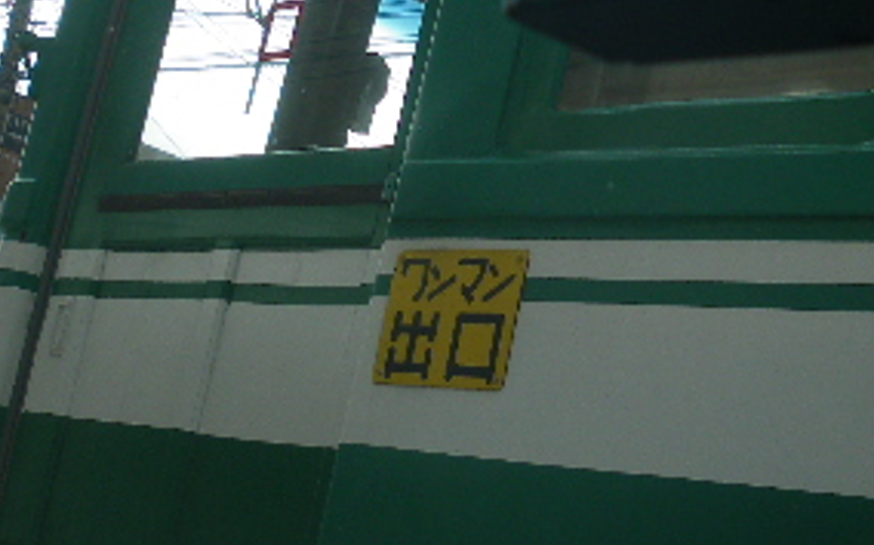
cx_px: 508
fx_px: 2047
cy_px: 216
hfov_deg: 24.1
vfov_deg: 15.1
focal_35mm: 86
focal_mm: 6.3
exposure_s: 1/400
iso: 80
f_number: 3.5
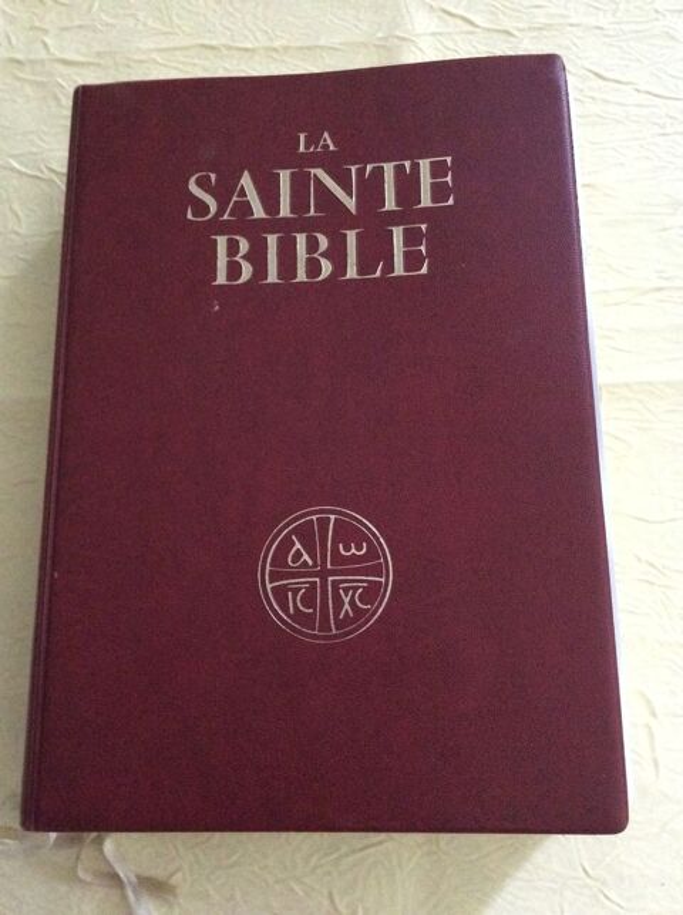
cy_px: 458
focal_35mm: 32
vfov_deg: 56.9
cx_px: 342
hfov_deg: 44.0
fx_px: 844
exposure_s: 1/17
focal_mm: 3.3
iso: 500
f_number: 2.4
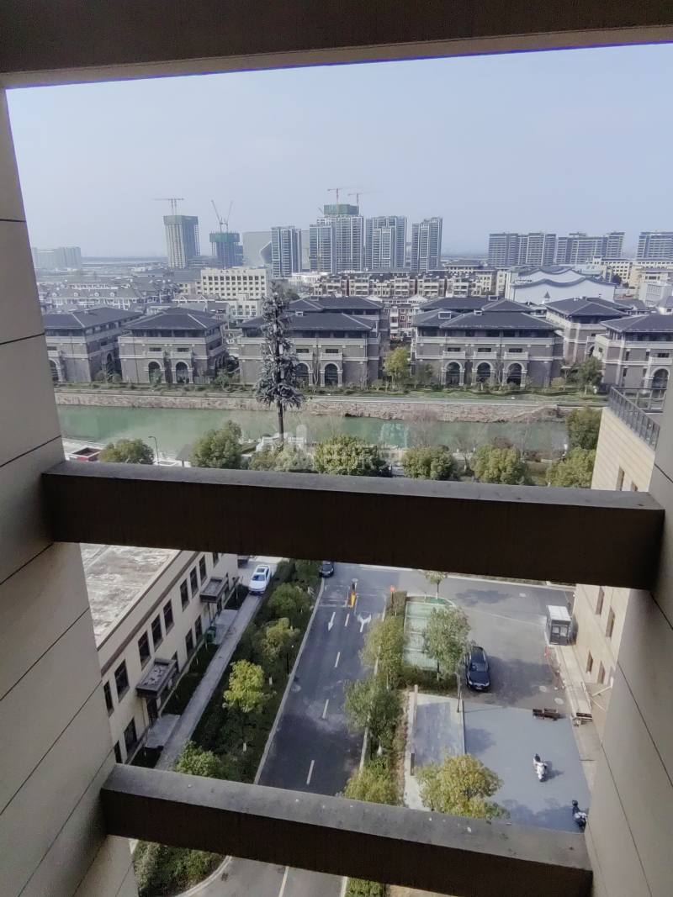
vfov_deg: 76.4
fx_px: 570
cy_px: 448
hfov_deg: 61.1
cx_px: 336
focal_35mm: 22
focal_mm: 1.68
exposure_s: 1/1724
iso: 50
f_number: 2.2
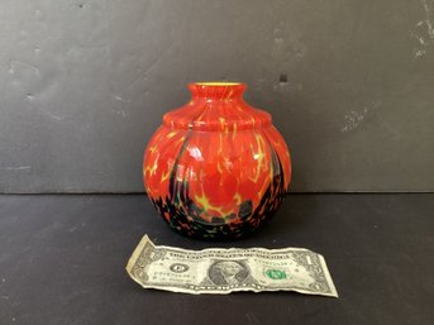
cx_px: 217
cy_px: 162
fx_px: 389
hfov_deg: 58.4
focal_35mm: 31
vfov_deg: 45.4
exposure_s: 1/25
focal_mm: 3.3
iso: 400
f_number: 2.4
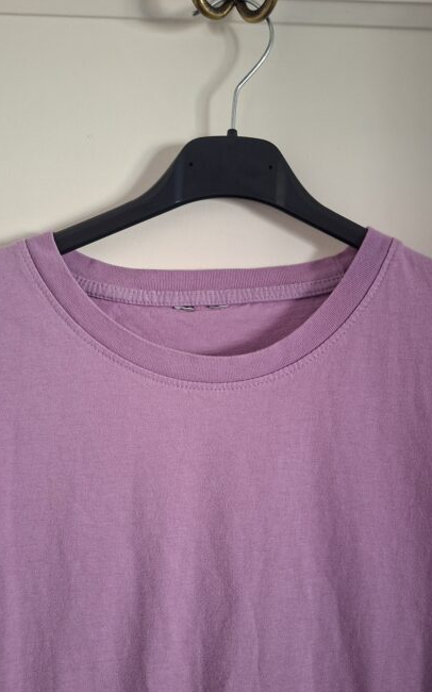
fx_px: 565
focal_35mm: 30
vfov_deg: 62.7
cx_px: 239
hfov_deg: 41.8
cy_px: 391
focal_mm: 5.54
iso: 320
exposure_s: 1/33
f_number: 1.8
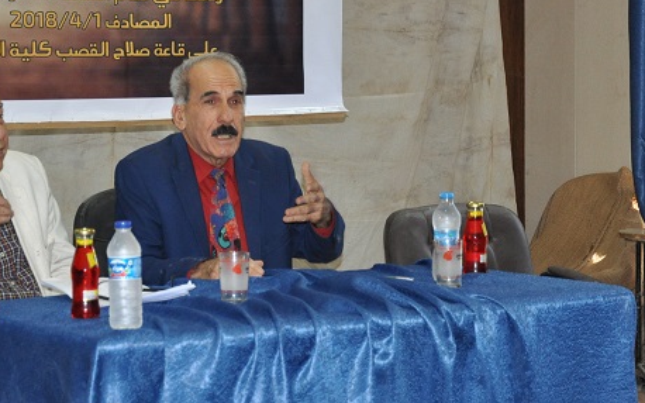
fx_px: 1968
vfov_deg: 11.7
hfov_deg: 18.6
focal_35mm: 112
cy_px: 157
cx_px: 235
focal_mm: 42
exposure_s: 1/60
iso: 800
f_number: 4.8
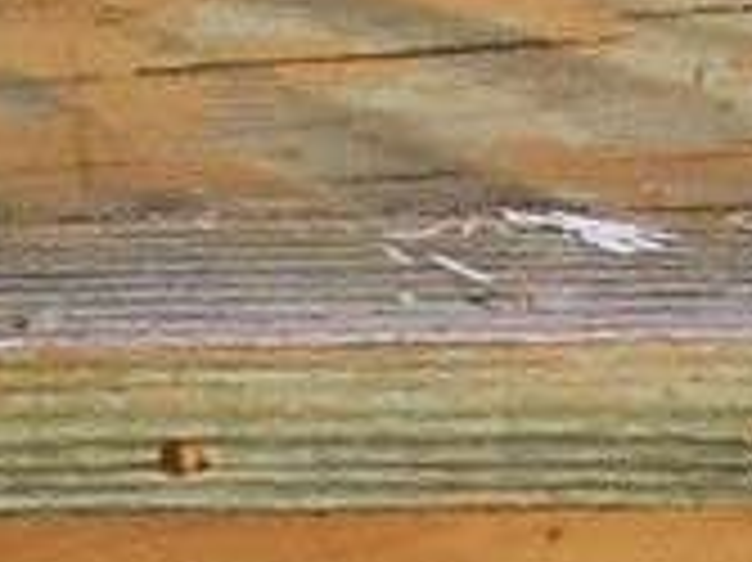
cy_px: 1335
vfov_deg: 8.8
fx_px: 3321
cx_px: 419
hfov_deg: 12.9
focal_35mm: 153
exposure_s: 1/250
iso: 80
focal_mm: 5.7
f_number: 2.9
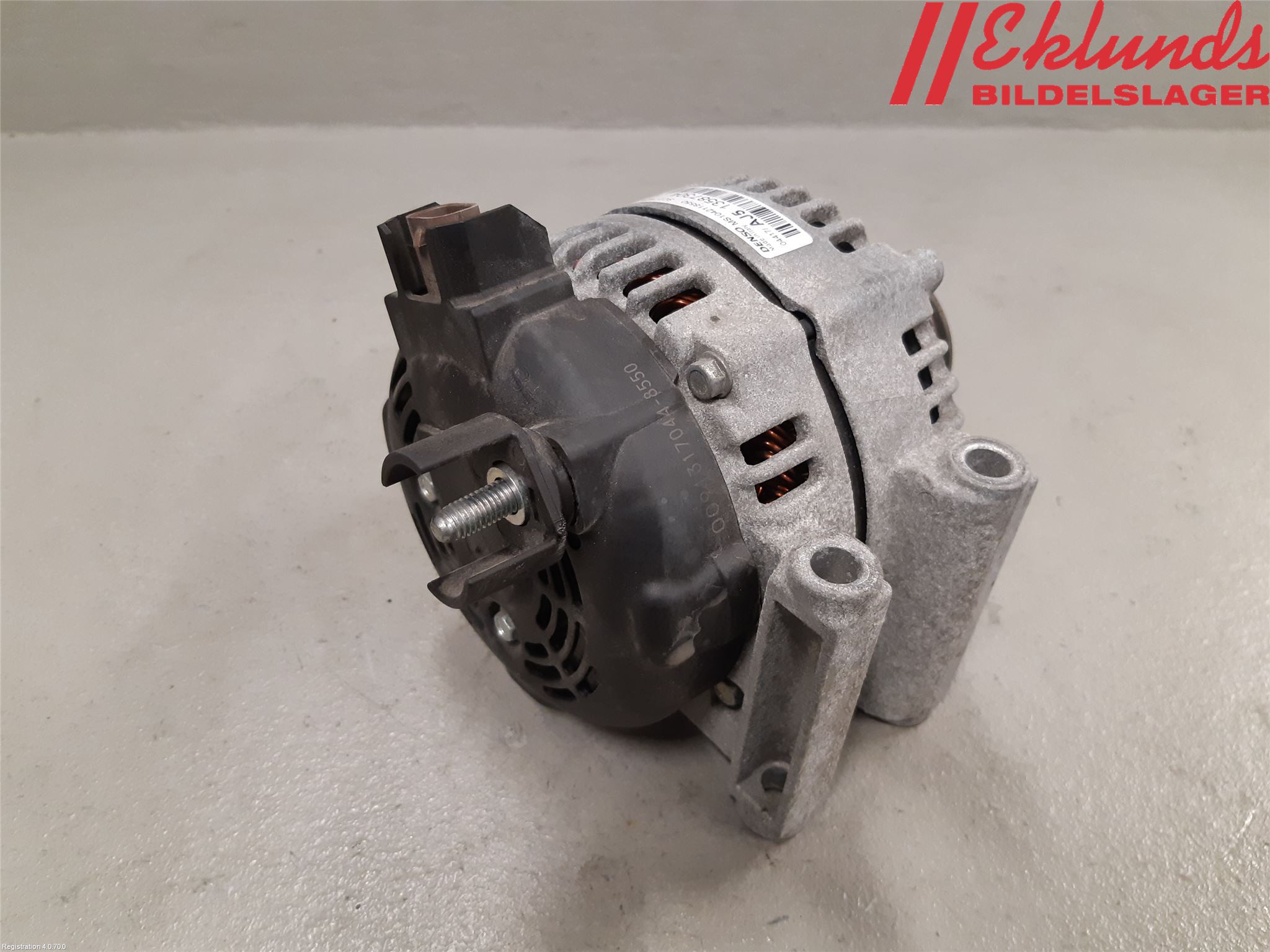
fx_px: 954
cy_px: 476
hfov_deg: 67.3
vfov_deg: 53.1
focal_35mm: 26
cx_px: 635
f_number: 1.7
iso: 200
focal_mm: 3.93
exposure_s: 1/50
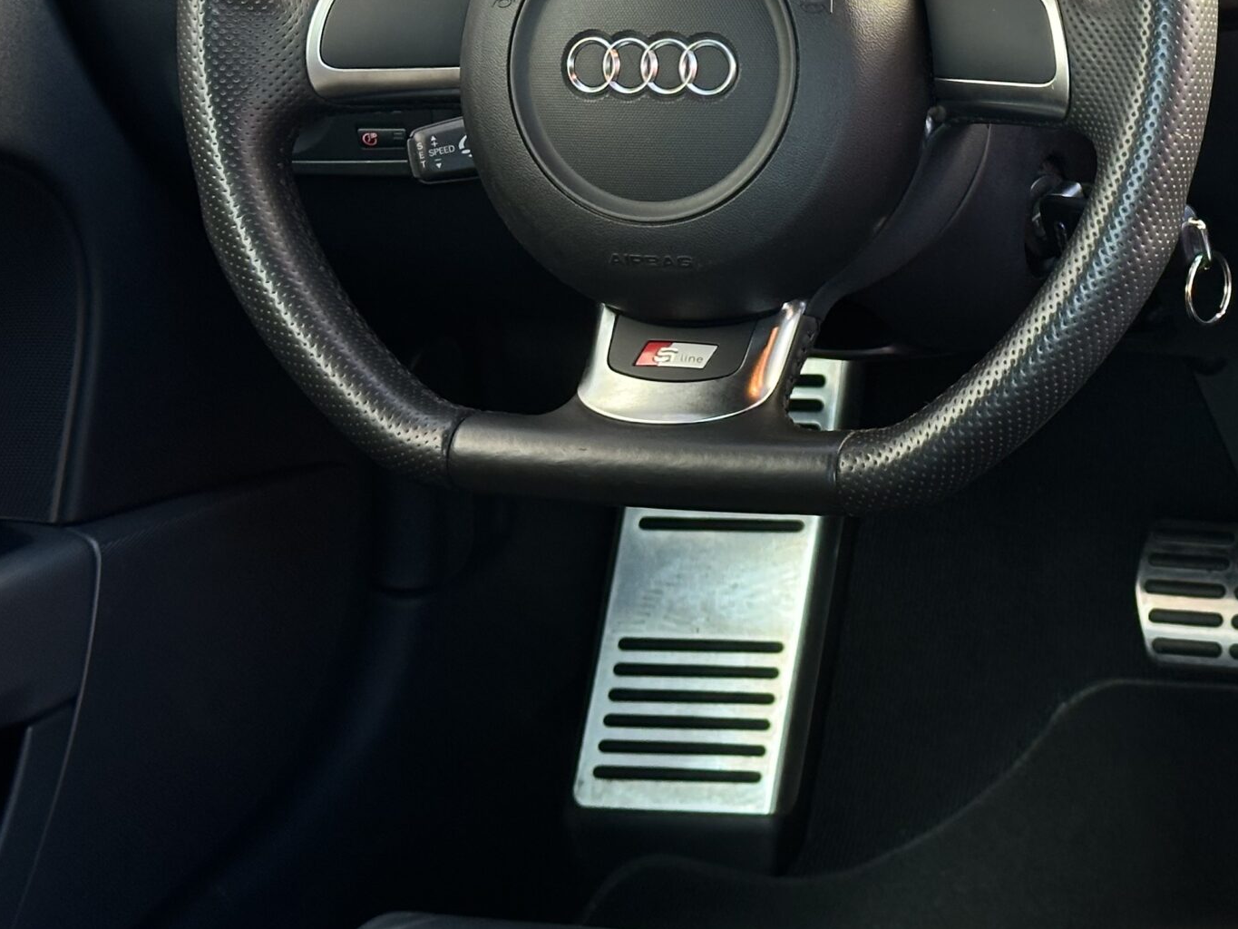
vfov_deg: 16.3
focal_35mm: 90
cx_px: 1083
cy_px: 156
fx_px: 3219
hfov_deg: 21.4
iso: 125
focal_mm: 6.86
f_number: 1.78
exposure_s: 1/60
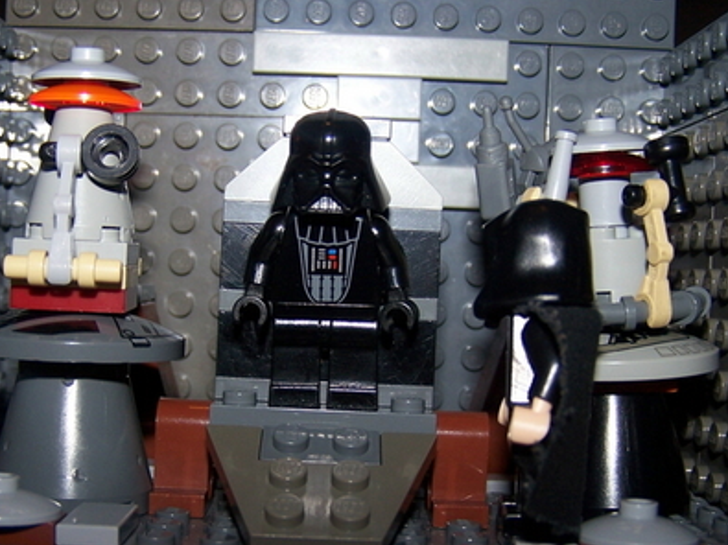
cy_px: 339
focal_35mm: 63
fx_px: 1325
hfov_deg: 30.7
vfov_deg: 23.2
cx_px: 346
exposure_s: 1/60
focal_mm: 8
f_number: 3.2
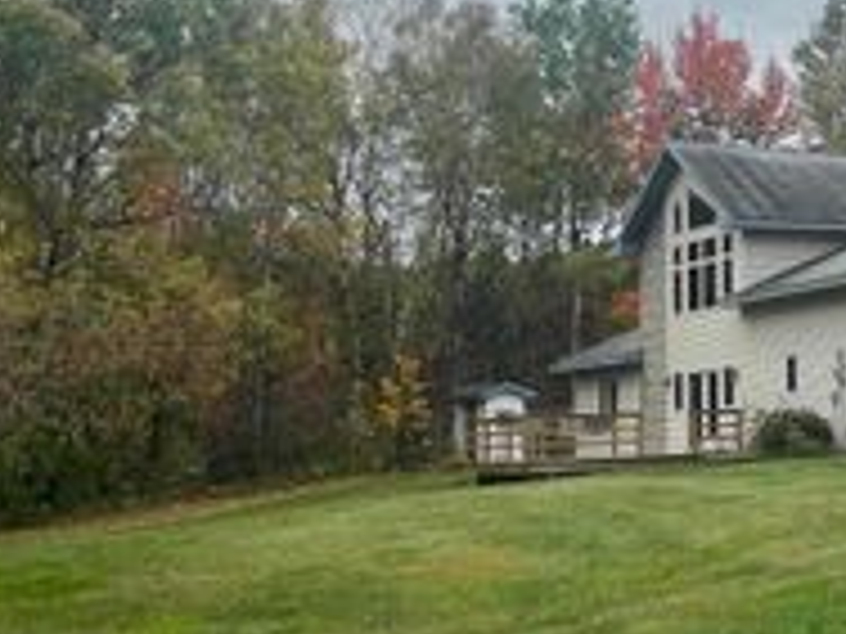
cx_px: 1089
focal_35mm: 69
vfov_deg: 21.3
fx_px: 1686
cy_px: 236
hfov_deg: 24.7
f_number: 1.5
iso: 50
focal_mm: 5.7
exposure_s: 1/3571
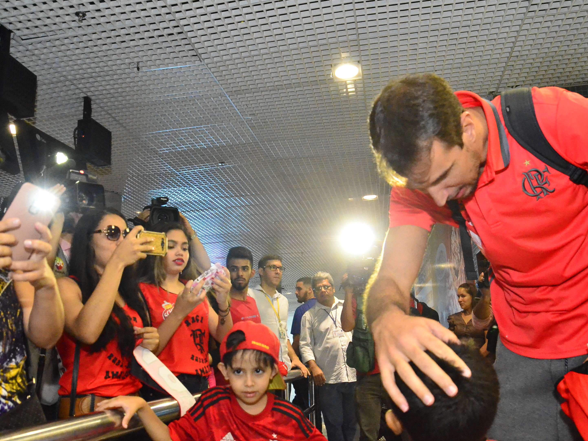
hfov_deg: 32.7
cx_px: 279
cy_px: 245
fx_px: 1002
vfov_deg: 24.8
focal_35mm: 59
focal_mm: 32
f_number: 5.6
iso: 6400
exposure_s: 1/320
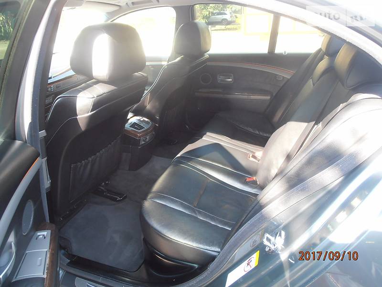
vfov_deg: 46.8
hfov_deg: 60.0
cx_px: 191
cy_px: 144
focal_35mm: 30
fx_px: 331
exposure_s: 1/30
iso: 125
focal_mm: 5.2
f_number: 3.5
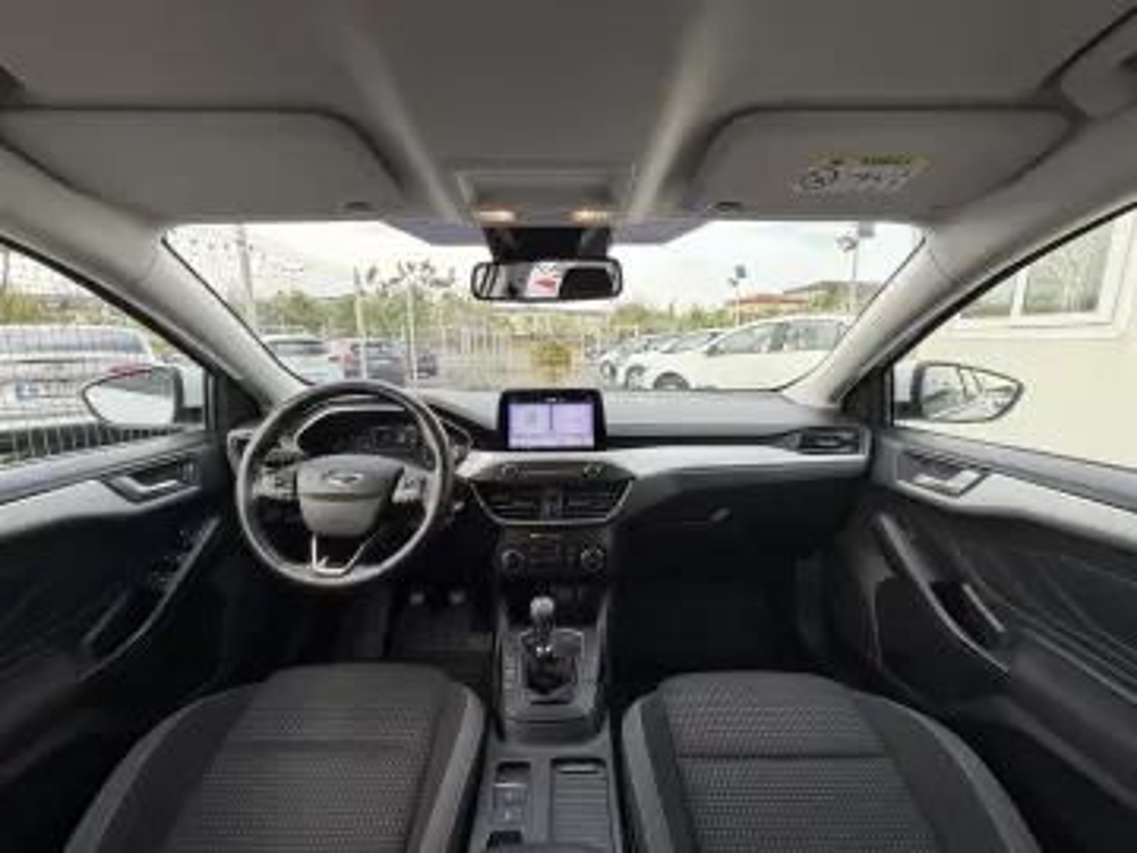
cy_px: 426
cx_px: 568
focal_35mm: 14
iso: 50
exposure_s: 1/170
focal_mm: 2.22
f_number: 2.2
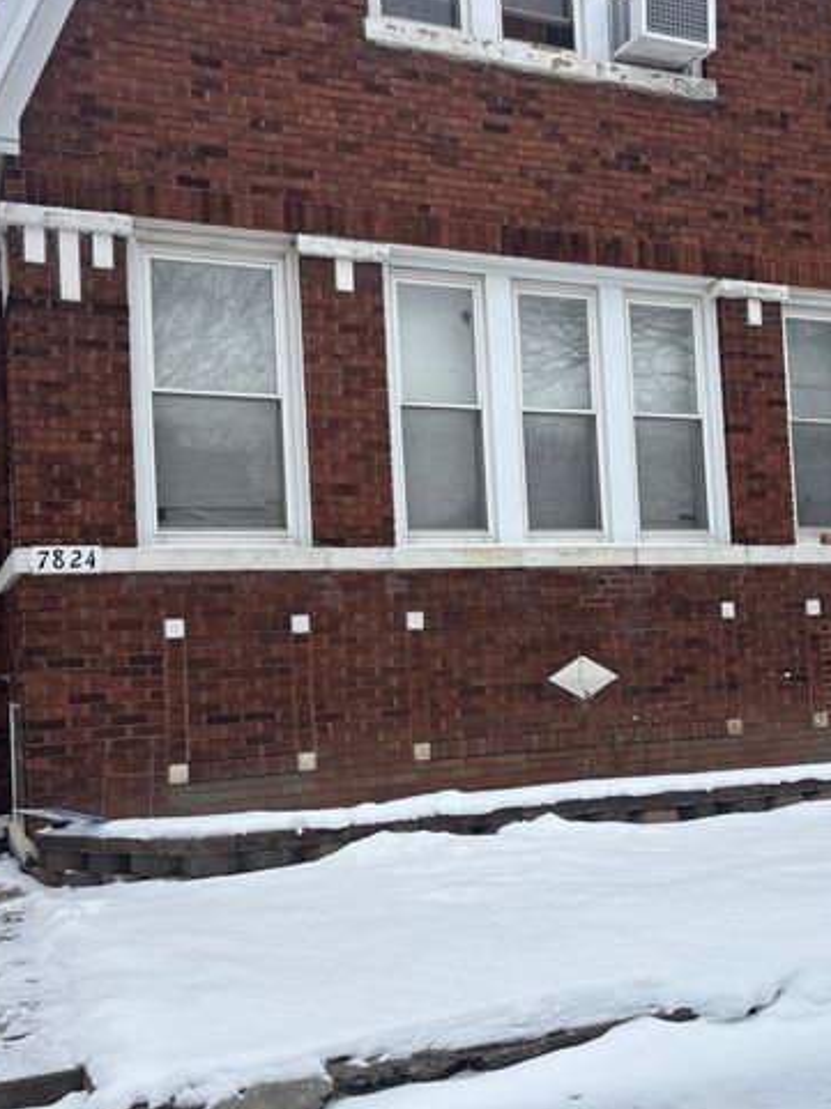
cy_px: 606
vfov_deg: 51.3
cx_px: 435
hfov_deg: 39.6
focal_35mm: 36
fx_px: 1153
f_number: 1.6
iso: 50
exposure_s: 1/1080
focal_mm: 5.96
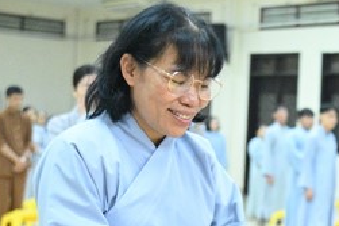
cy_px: 195
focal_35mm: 114
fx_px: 1073
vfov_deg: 11.9
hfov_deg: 17.5
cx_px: 340
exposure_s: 1/250
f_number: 4
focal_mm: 44
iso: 20000
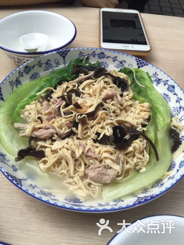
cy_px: 122
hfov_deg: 48.2
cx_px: 92
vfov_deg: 61.7
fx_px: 206
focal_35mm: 29
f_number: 2.2
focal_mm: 4.15
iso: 40
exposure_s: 1/50
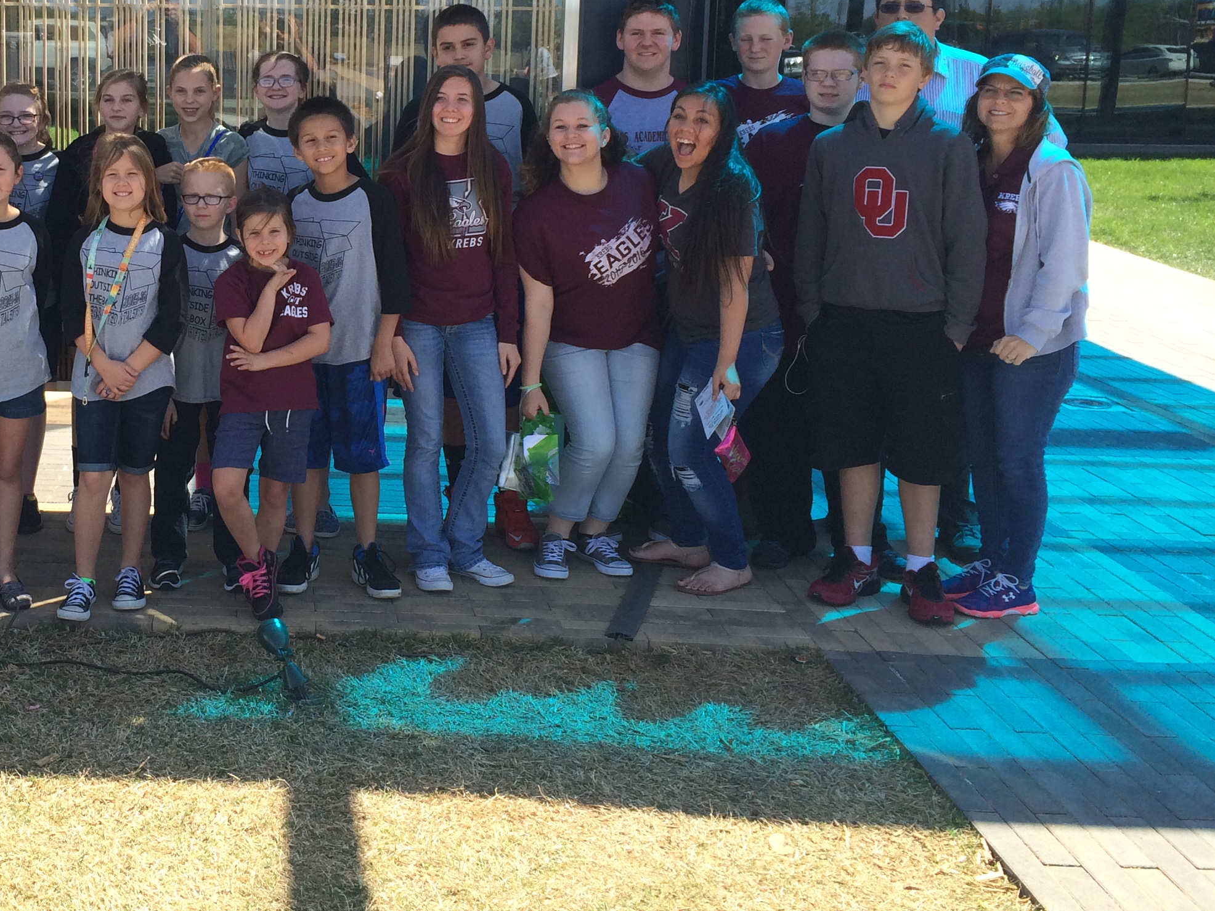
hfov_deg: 38.0
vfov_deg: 29.9
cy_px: 249
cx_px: 217
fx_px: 1685
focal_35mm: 48
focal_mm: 4.15
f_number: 2.2
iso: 32
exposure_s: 1/707
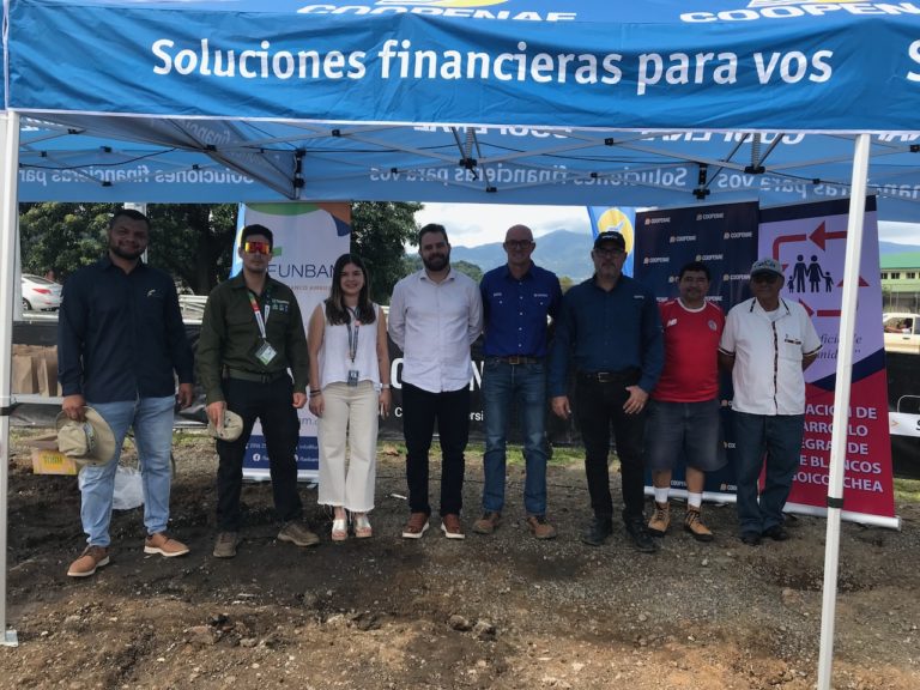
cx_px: 460
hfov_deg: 63.4
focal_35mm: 28
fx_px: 744
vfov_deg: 49.7
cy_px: 345
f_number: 1.8
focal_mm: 3.99
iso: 20
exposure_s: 1/847
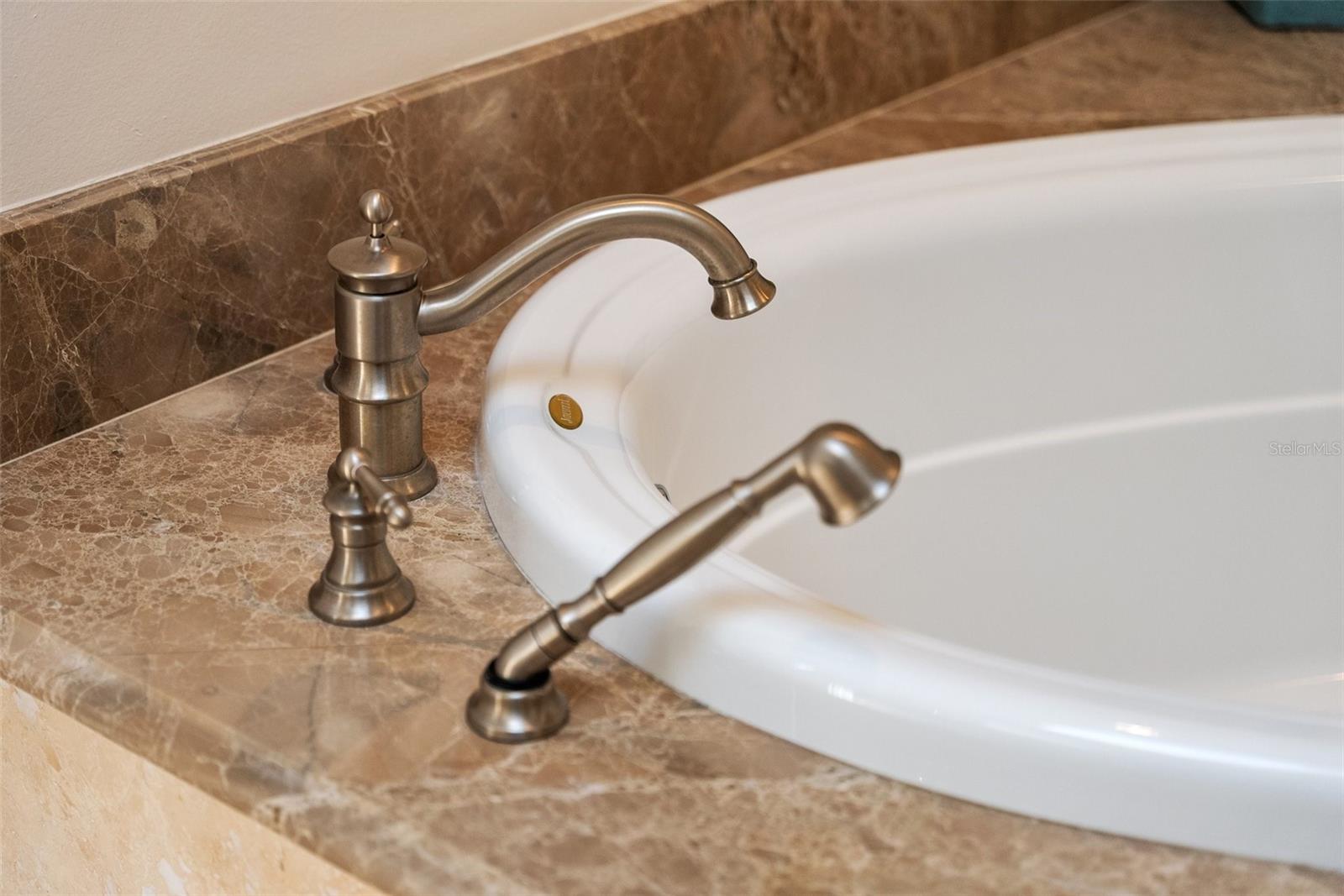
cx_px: 672
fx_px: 2285
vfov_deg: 22.2
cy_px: 448
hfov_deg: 32.8
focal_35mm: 61
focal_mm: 61.2
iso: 1250
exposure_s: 1/800
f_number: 2.8
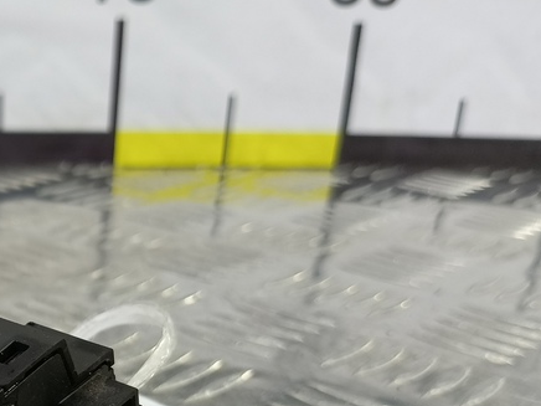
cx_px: -56
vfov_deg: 24.9
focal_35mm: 54
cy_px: 464
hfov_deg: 31.5
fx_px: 844
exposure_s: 1/50
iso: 143
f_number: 1.6
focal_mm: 4.11
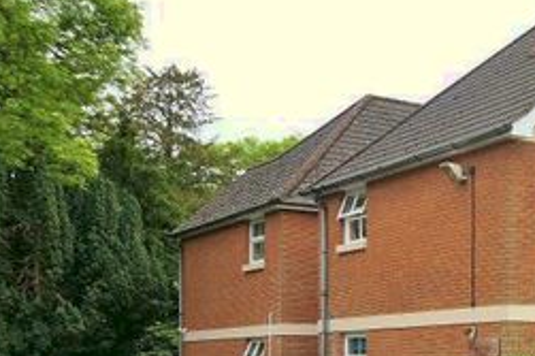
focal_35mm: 67
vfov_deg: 19.8
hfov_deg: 25.3
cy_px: 336
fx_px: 995
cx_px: 723
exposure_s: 1/400
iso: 125
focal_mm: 8.8
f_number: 2.8
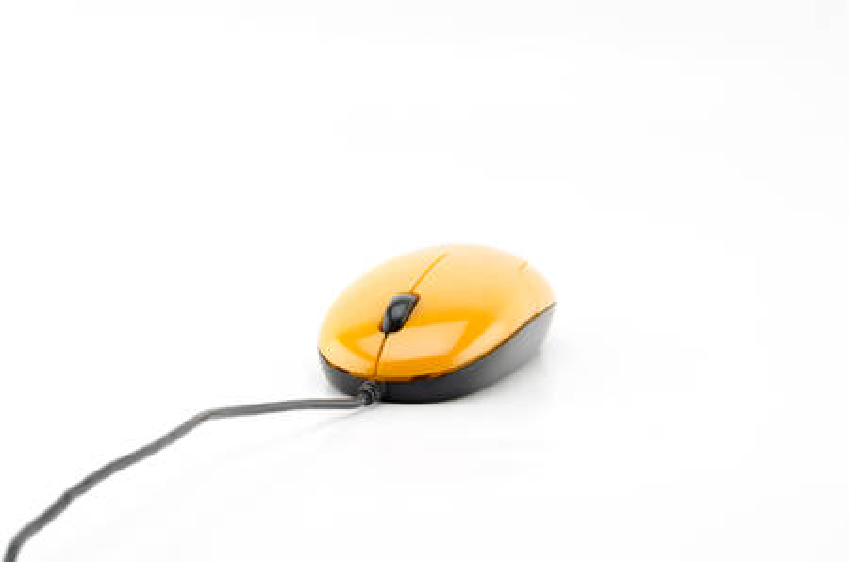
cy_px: 281
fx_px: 1765
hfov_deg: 27.0
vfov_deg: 18.1
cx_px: 424
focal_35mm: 75
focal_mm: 50
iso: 100
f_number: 16
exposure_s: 3
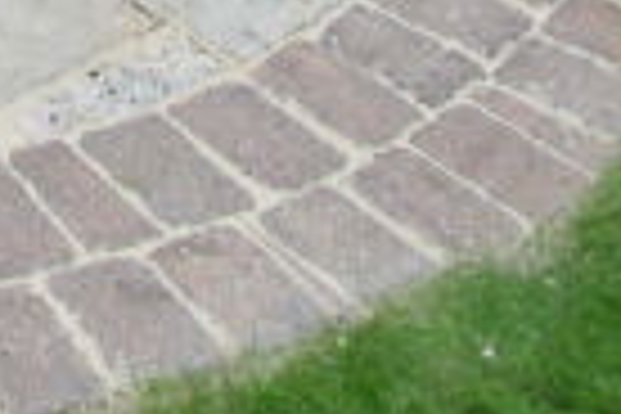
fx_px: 2363
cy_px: -497
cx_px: -680
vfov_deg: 9.2
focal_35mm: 137
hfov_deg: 12.8
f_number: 4.5
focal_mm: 10
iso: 100
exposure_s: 1/400
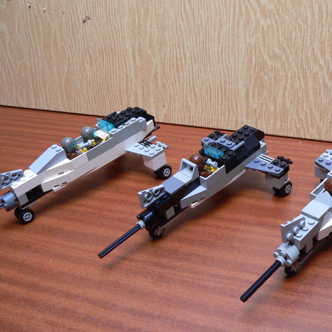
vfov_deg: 39.2
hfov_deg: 39.0
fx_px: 467
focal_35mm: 43
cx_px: 204
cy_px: 166
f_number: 2.8
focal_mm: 6
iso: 200
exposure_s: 1/60
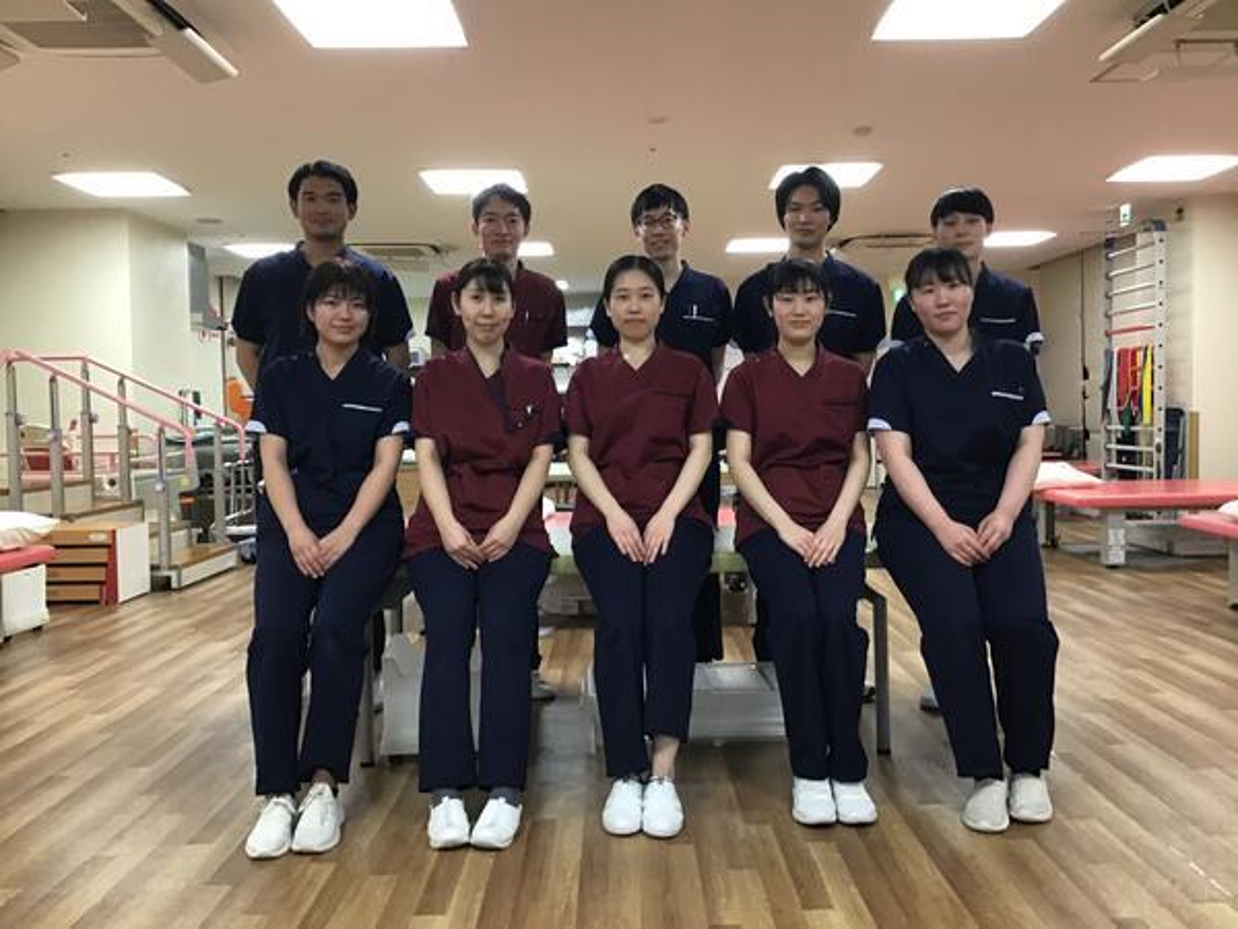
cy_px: 464
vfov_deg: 45.4
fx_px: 1109
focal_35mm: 31
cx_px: 619
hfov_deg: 58.4
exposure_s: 1/30
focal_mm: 3.3
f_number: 2.4
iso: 100
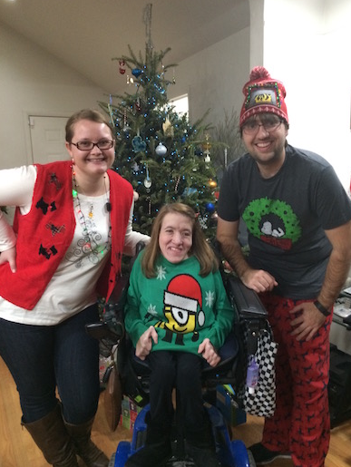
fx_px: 405
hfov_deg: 46.8
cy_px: 234
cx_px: 180
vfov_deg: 59.9
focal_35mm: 30
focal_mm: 4.15
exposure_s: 1/20
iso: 250
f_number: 2.2
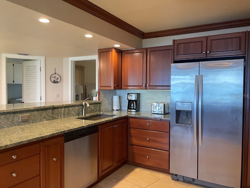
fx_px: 195
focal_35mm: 27
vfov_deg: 51.4
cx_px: 124
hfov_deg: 65.3
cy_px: 96
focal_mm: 4.2
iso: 125
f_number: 1.6
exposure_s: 1/60
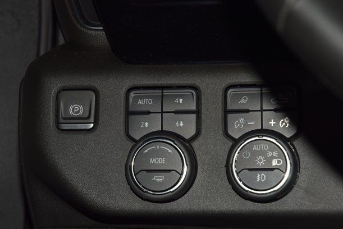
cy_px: 118
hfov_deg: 18.6
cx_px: 175
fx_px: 1049
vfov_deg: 12.5
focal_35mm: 110
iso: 100
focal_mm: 70
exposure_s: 1/125
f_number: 8
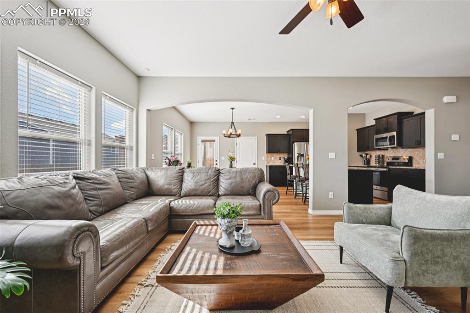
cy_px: 156
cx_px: 235
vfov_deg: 81.2
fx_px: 183
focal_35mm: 14
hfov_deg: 104.3
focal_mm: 14
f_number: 11
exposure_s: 1/15
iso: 180
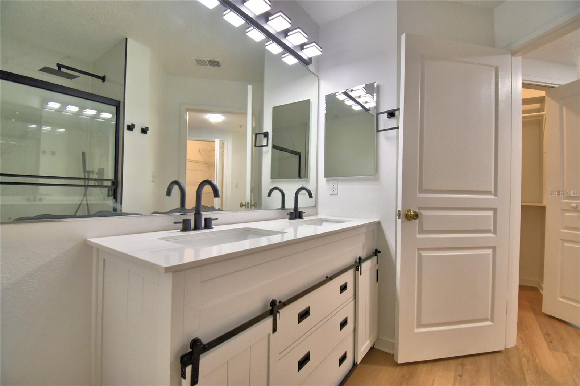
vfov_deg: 77.3
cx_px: 290
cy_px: 193
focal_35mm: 15
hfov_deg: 100.4
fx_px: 242
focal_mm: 10
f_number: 4.5
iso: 400
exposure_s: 1/80
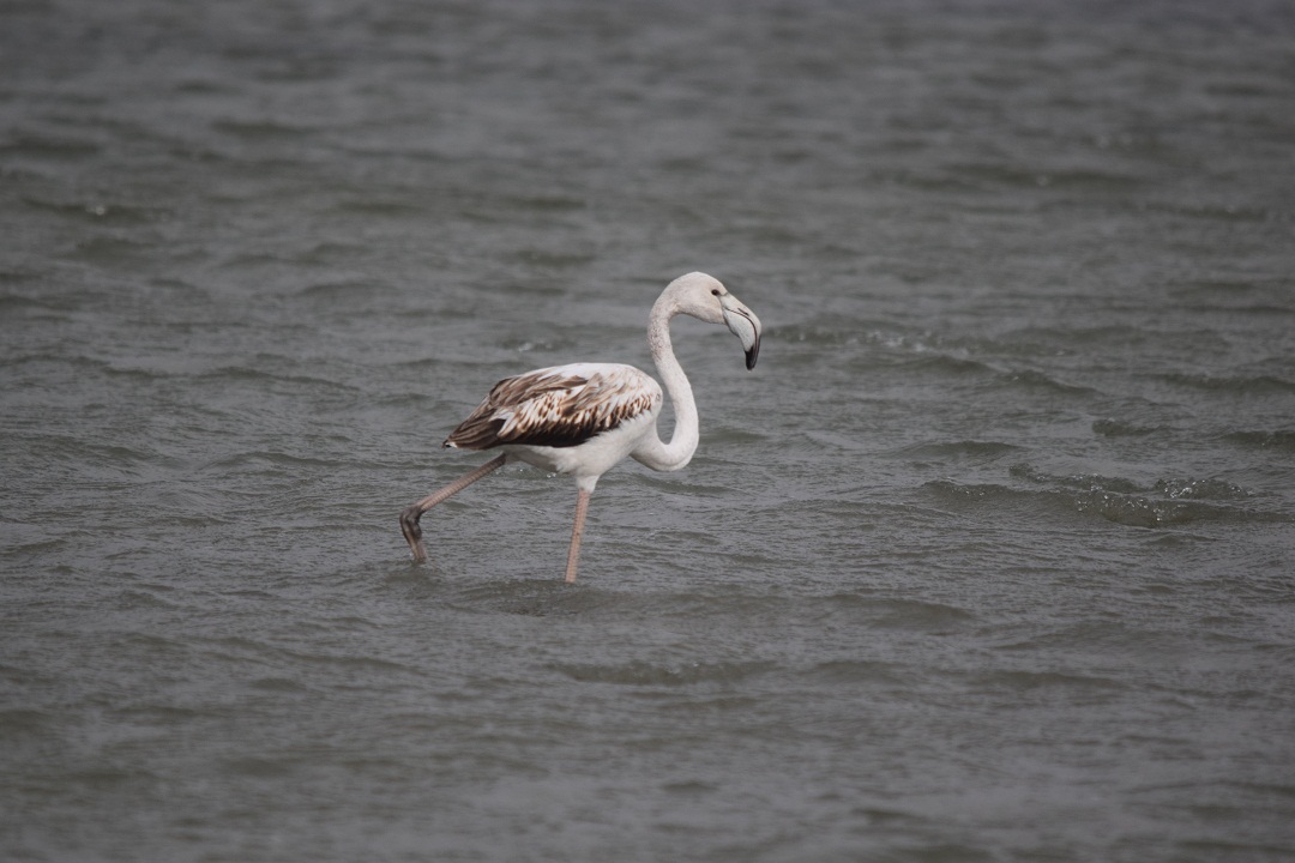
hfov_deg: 2.7
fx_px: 26977
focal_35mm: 750
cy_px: 432
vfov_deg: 1.8
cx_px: 648
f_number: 6.3
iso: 450
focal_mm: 500
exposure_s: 1/1000
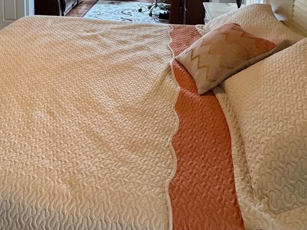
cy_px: -35
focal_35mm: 37
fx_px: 328
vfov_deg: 32.9
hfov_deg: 48.7
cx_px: 87
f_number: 2.2
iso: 250
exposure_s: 1/60
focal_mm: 2.22
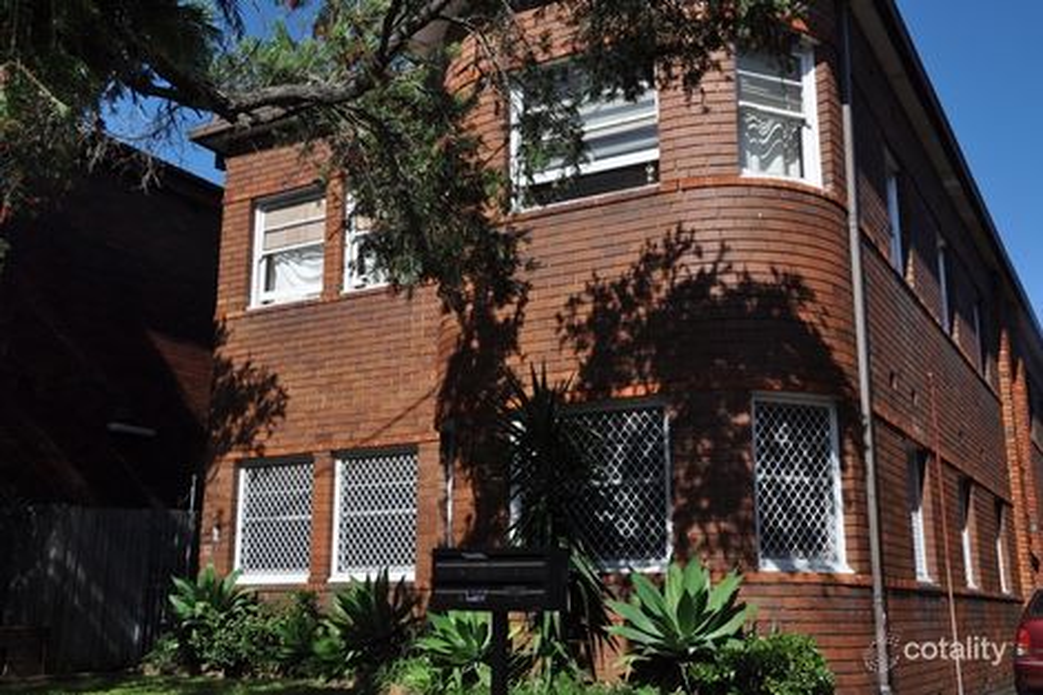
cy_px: 348
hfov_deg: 51.3
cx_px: 522
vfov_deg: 35.5
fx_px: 1086
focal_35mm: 38
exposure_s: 1/160
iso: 200
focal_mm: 25
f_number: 13
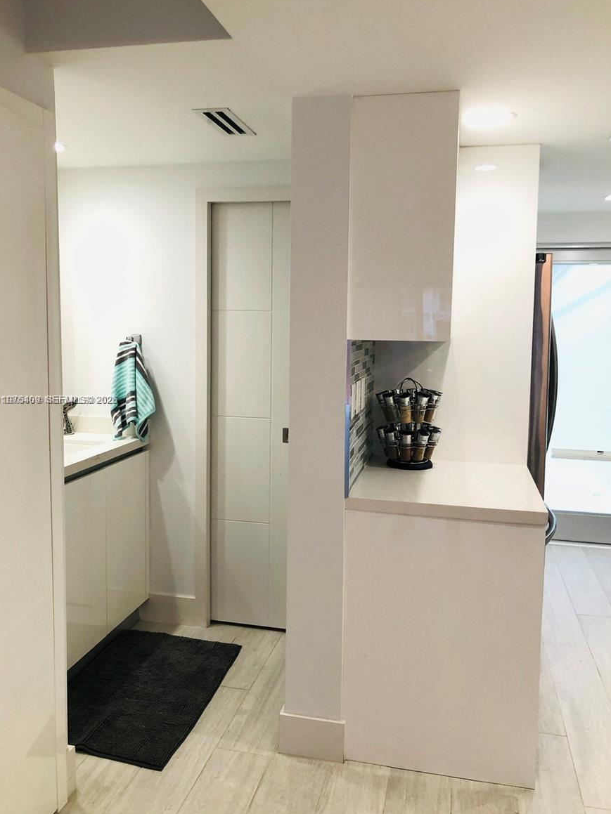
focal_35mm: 29
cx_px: 304
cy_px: 400
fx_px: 683
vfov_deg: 61.7
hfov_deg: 48.2
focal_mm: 4
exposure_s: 1/40
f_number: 1.8
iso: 25
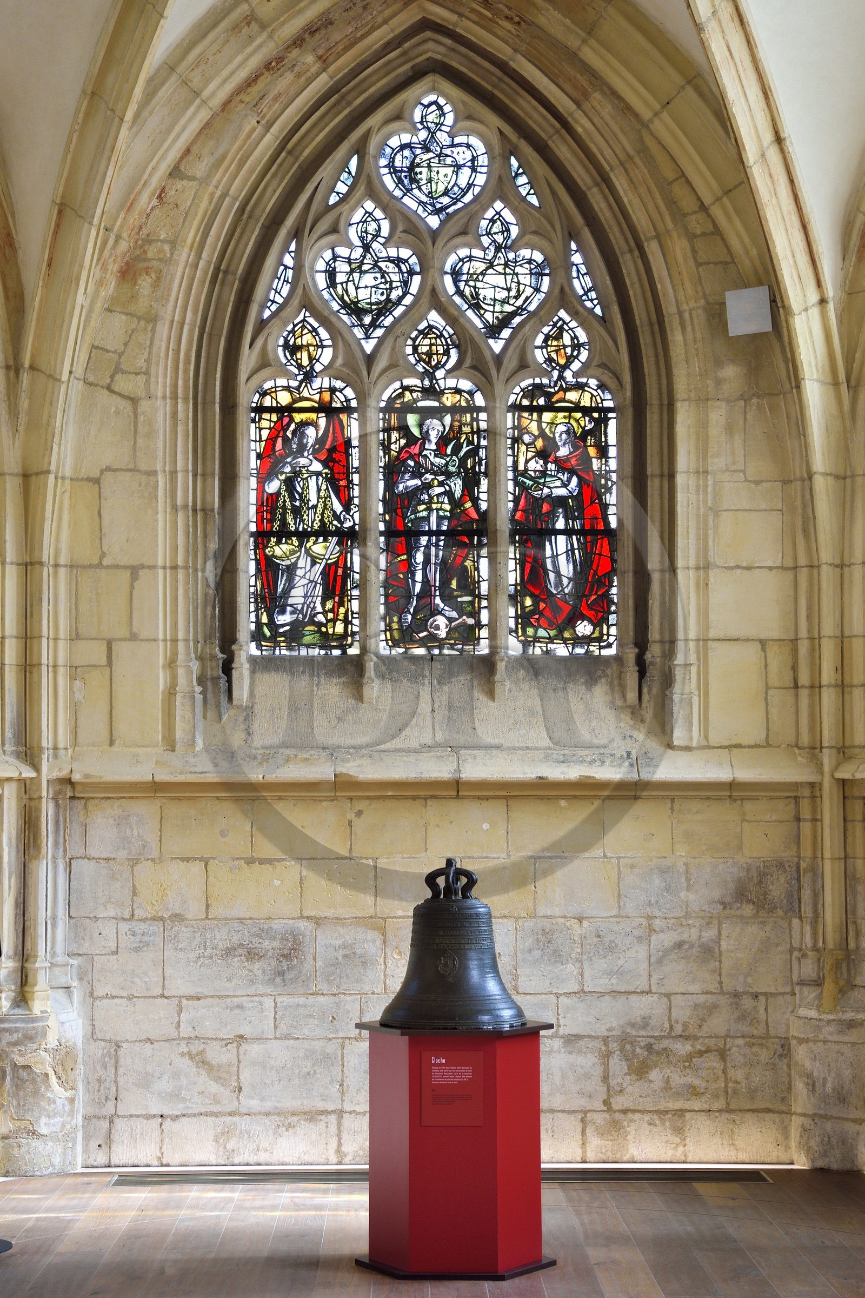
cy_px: 649
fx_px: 2523
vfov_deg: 28.8
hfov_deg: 19.5
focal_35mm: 70
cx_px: 432
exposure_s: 1/100
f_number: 6.3
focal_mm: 70
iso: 800
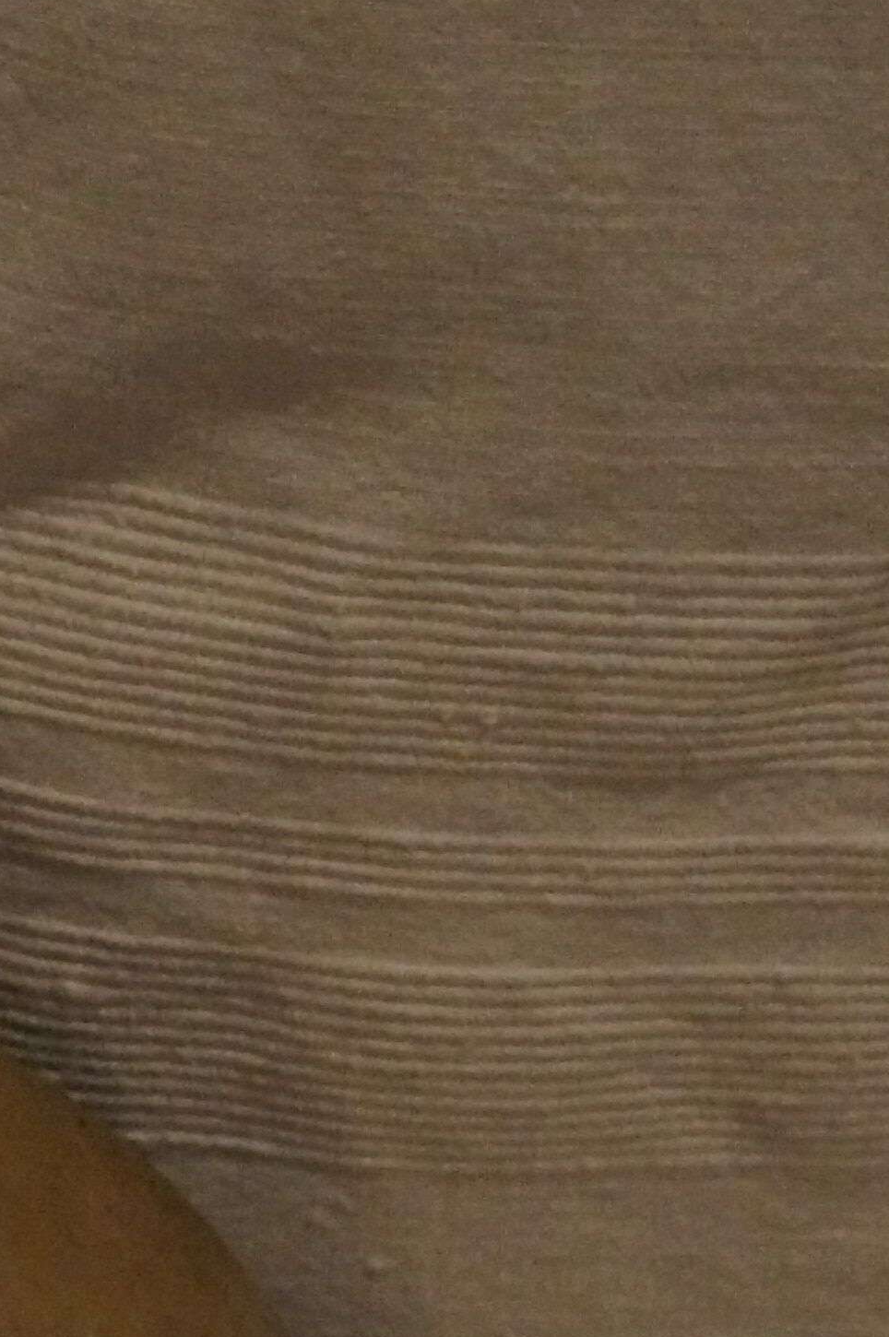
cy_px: 1769
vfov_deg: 8.0
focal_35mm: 254
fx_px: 9426
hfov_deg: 5.3
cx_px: -535
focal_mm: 50
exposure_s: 1/50
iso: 3200
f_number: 5.6
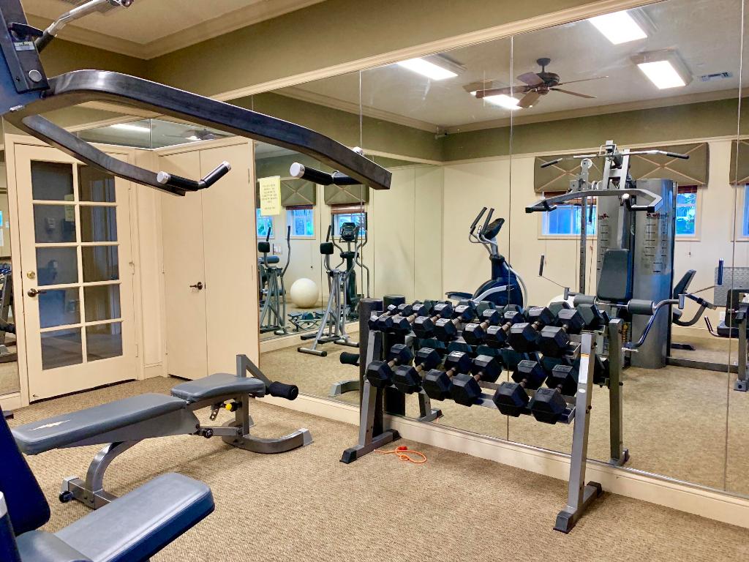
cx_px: 374
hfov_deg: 67.3
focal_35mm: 26
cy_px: 281
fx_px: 563
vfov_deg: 53.1
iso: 320
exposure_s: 1/30
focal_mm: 4.25
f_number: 1.8
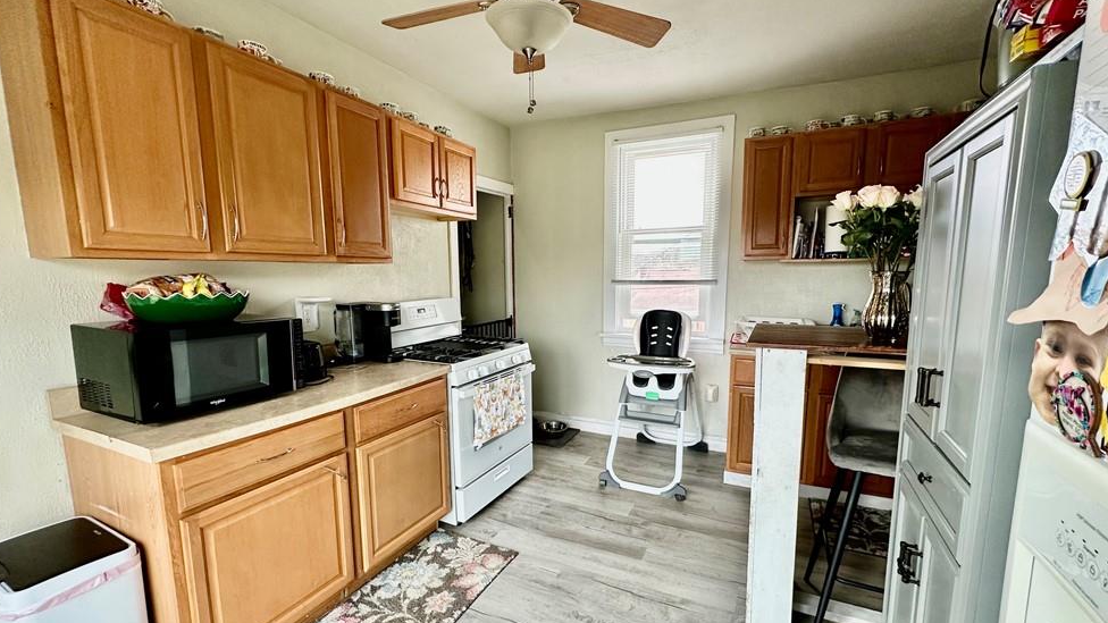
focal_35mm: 16
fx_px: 470
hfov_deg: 99.4
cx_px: 564
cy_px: 338
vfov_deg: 67.0
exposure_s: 1/99
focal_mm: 2.22
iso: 160
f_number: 2.2
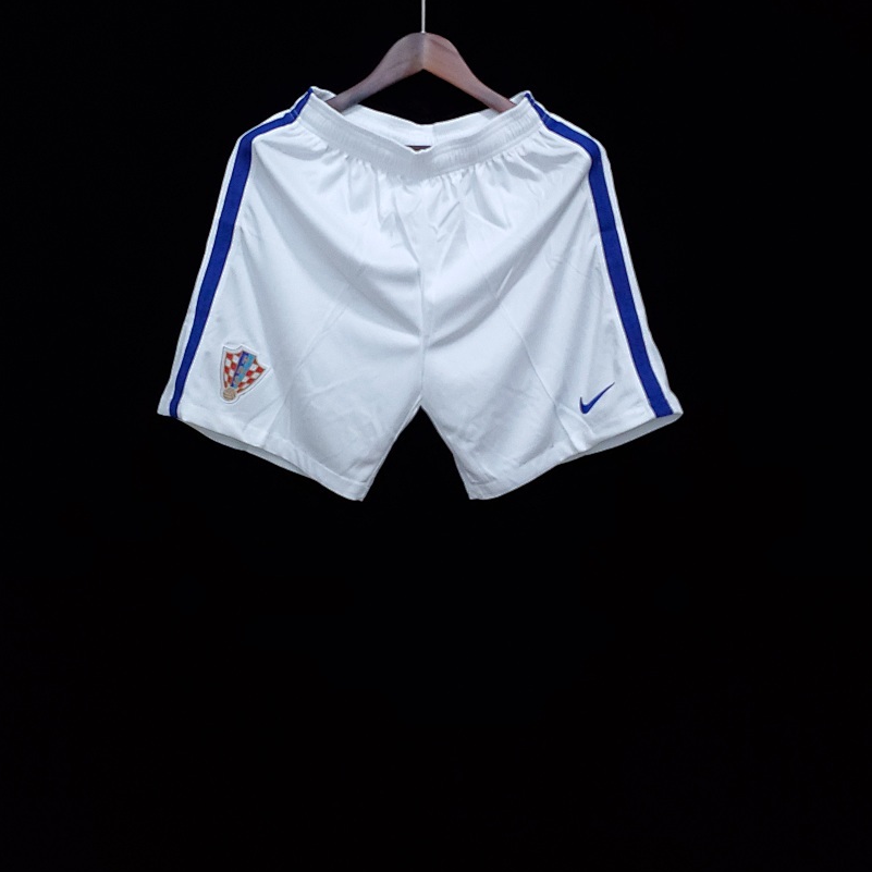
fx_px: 883
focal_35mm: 31
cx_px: 438
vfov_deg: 51.7
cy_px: 306
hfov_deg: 52.5
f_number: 1.5
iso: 500
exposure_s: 1/60
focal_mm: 4.3
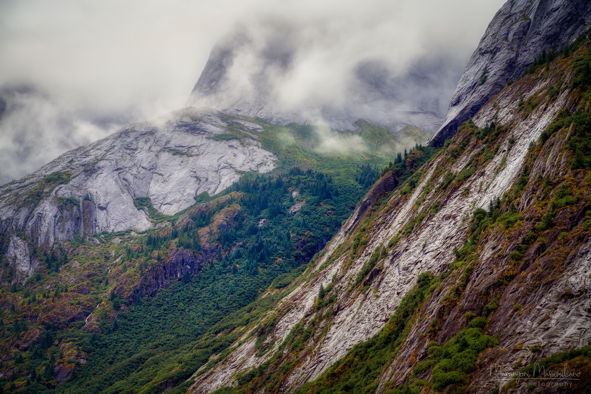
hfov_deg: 27.0
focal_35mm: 75
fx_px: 1231
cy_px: 197
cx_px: 296
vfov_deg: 18.2
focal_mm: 75
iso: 250
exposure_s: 1/80
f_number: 8
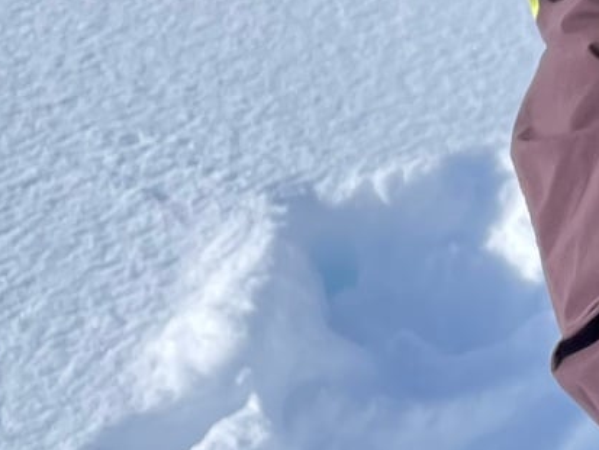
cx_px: 1168
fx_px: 2233
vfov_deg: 11.3
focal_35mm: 129
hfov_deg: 13.3
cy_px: -55
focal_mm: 4.2
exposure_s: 1/2304
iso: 32
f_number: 1.6
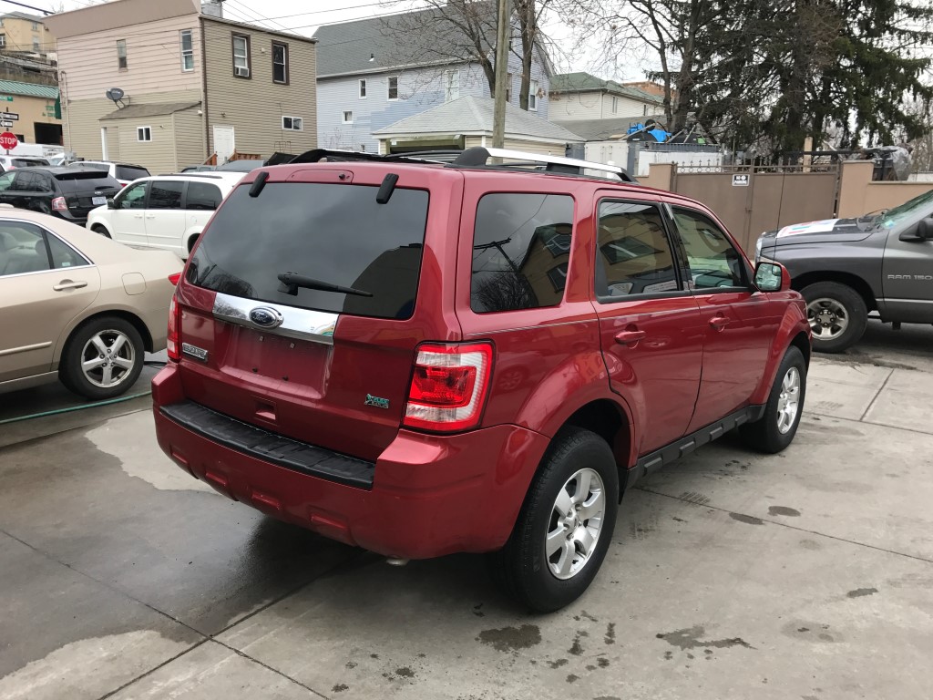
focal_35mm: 28
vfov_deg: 49.7
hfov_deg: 63.4
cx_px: 466
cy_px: 350
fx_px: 755
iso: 20
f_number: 1.8
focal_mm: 3.99
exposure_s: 1/587
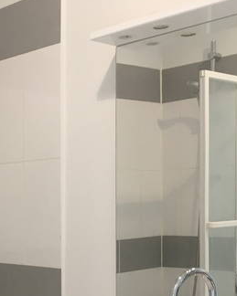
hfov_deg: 21.3
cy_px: 265
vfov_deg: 26.6
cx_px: -5
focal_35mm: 69
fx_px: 605
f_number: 2.2
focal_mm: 4.15
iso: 100
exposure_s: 1/33
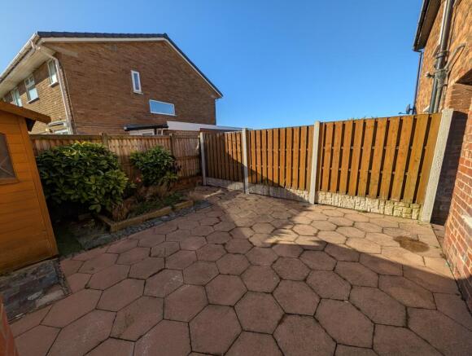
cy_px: 178
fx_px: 164
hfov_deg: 110.4
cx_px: 236
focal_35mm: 12
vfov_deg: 94.7
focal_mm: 2.02
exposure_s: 1/2786
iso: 50
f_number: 1.7
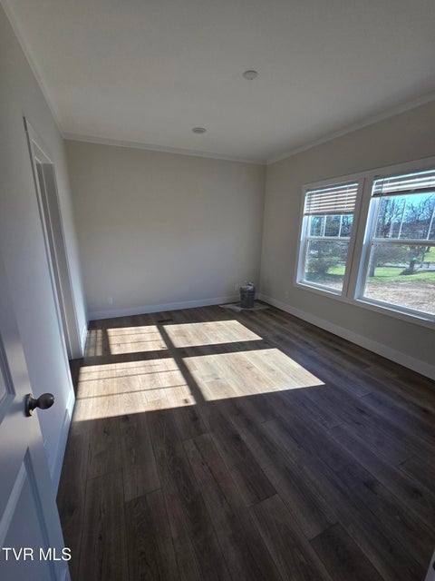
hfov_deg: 89.9
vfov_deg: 106.2
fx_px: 218
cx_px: 218
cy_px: 290
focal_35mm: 13
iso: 50
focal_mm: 2.2
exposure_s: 1/253
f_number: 2.2
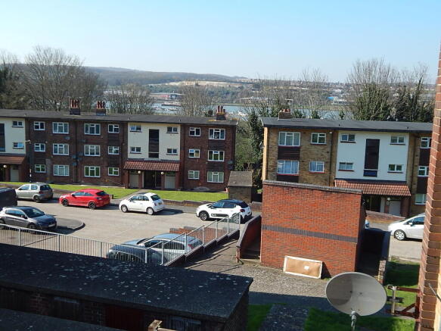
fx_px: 484
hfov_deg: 49.0
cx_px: 220
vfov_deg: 37.7
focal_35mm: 38
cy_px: 166
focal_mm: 6.8
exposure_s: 1/800
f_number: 3.4
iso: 125
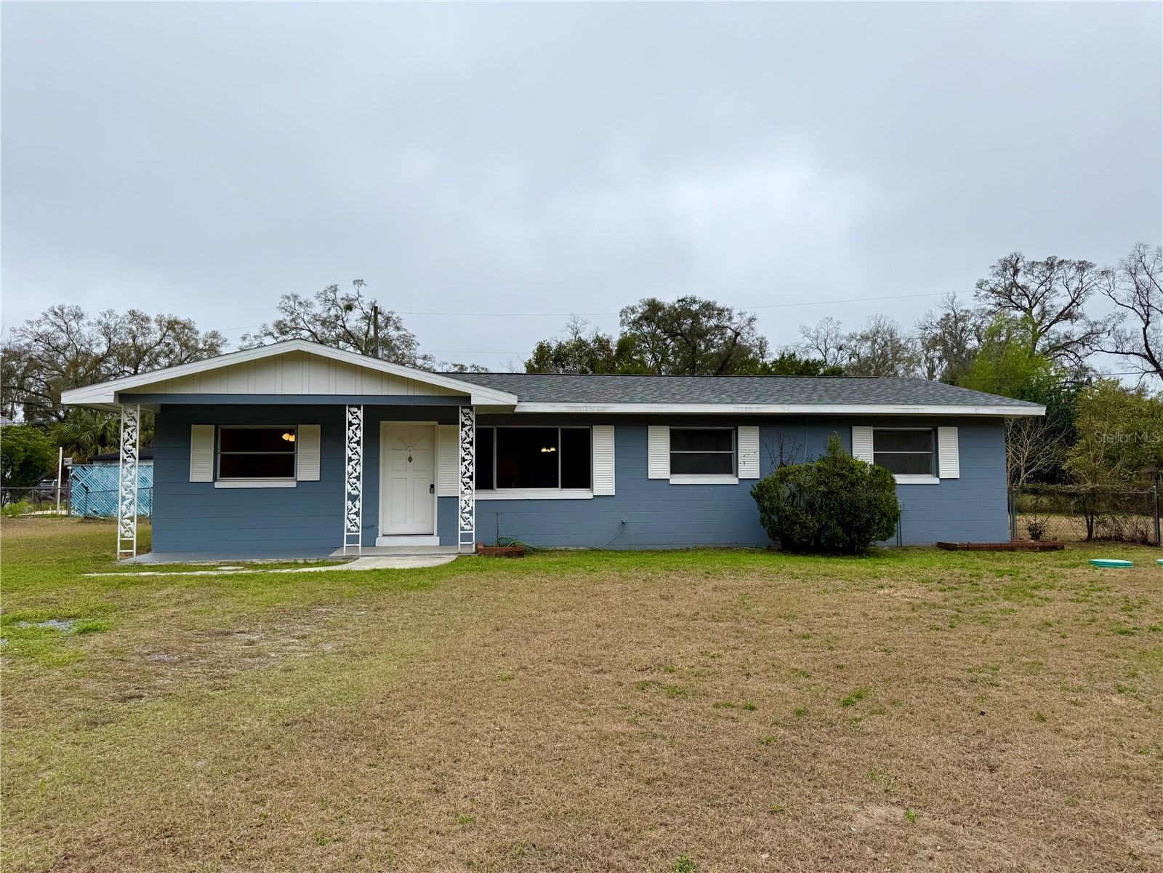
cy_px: 436
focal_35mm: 24
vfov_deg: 56.8
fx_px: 806
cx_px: 582
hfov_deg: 71.6
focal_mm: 6.76
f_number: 1.78
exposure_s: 1/2611
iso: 80
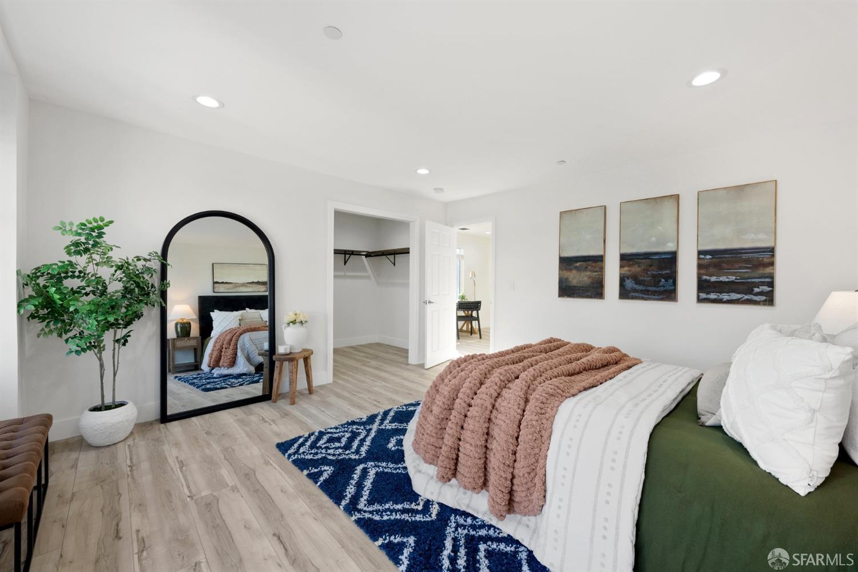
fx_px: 334
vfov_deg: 81.2
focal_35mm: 14
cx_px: 429
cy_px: 286
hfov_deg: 104.3
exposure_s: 1/15
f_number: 8
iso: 640
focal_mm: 14
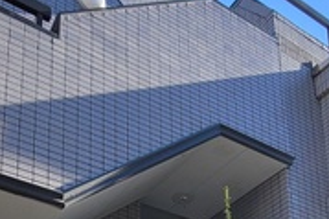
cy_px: 366
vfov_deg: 20.2
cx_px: 152
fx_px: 484
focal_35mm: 53
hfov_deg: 37.5
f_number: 2.2
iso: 64
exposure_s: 1/832
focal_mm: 2.2
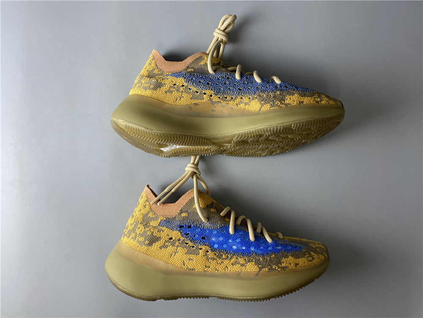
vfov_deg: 53.1
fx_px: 318
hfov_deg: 67.3
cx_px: 212
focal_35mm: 26
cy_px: 159
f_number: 1.8
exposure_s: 1/50
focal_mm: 4.25
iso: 64
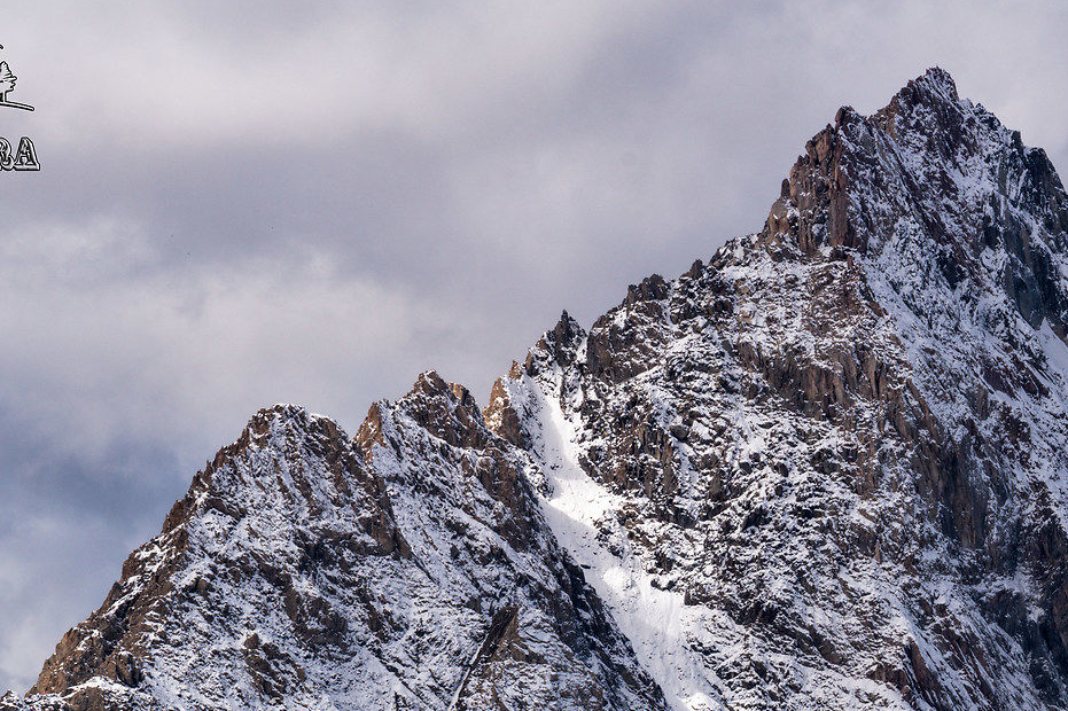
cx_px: 1120
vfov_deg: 3.9
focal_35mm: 348
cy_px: 895
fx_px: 10320
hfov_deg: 5.9
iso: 100
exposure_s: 1/125
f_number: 16
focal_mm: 135
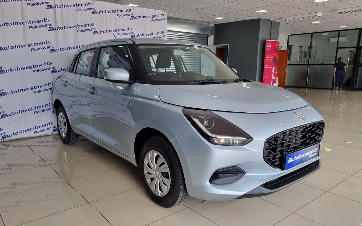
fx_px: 276
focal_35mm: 28
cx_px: 183
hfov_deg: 66.5
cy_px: 123
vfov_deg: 44.5
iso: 50
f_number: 1.8
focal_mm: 5.4
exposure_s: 1/118
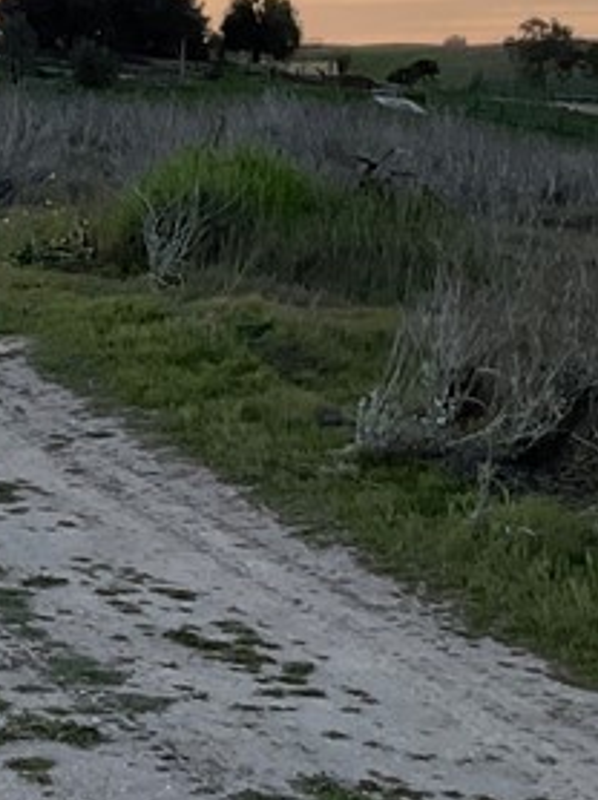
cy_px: 219
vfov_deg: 18.3
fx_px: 2468
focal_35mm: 107
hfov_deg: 12.7
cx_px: -454
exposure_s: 1/370
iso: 16
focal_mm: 3
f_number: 1.8
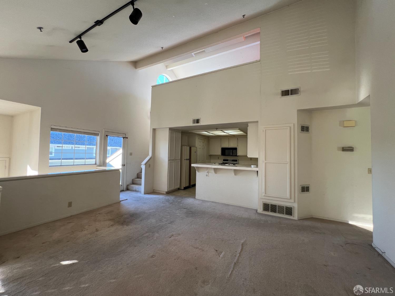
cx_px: 198
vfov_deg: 89.9
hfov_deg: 106.2
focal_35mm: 13
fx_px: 148
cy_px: 148
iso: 80
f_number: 1.8
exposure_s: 1/120
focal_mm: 1.57
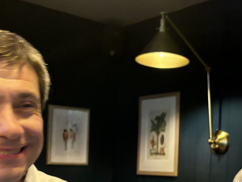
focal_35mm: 70
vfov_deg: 20.7
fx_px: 489
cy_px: 147
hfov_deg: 27.1
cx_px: 204
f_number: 1.6
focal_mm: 5.96
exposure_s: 1/25
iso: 500
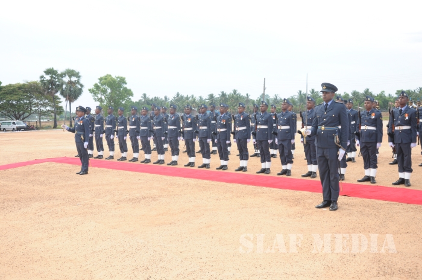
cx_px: 211
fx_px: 439
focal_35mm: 38
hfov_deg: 51.4
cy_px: 140
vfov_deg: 35.4
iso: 200
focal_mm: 25
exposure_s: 1/160
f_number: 7.1
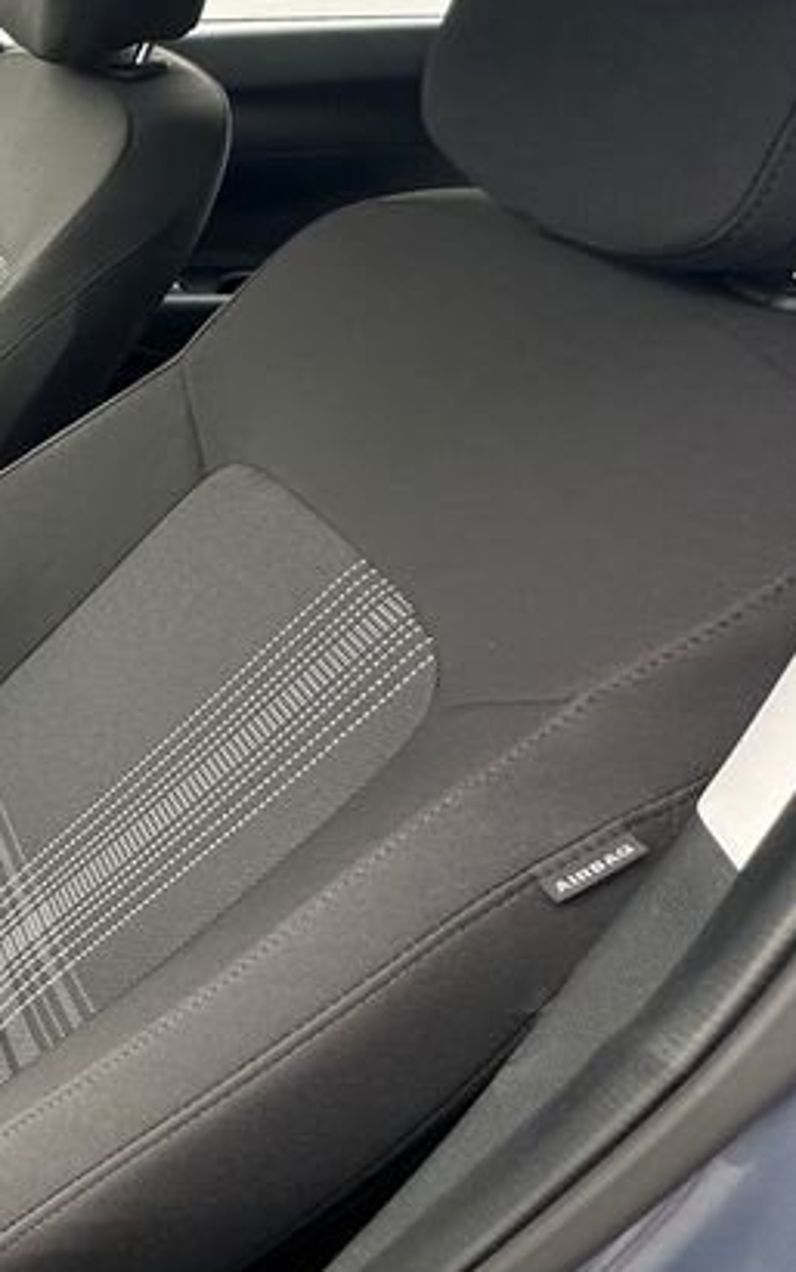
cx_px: -452
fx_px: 1284
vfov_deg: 52.6
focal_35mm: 37
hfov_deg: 24.8
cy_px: 712
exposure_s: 1/99
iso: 160
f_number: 2.2
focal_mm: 2.22
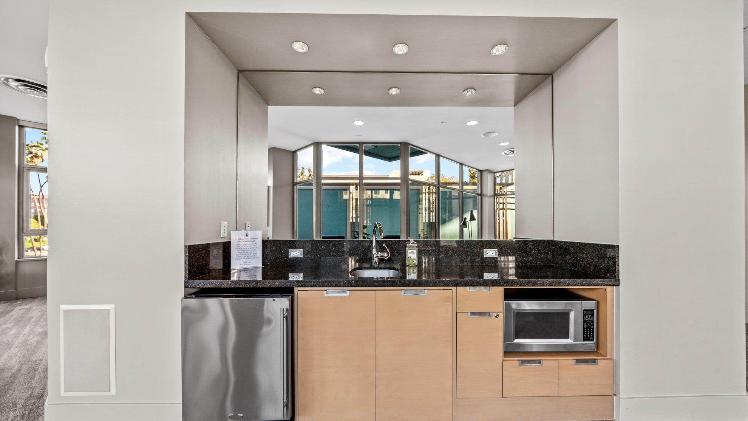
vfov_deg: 78.4
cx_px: 386
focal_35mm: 13
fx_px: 258
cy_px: 219
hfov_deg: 110.8
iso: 160
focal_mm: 12
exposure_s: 1/1.67
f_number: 9
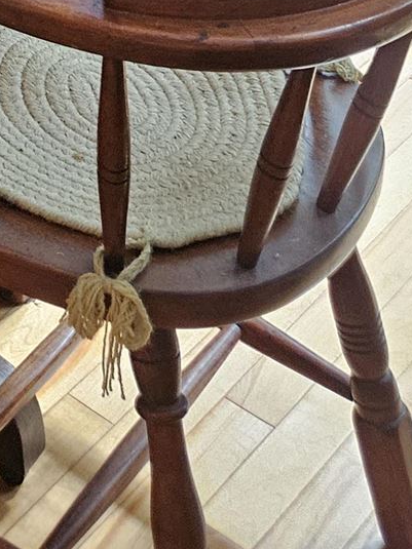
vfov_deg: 15.8
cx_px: -233
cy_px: -535
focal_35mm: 99
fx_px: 1572
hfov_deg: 13.9
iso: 640
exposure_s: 1/60
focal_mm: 5.4
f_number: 1.8
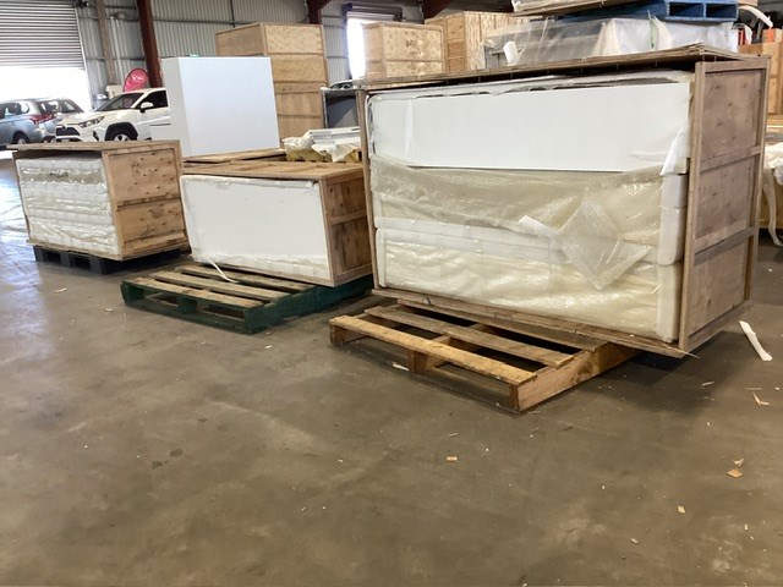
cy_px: 294
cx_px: 392
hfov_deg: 58.4
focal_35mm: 31
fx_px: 701
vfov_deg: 45.4
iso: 200
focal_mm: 3.3
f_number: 2.4
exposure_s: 1/50
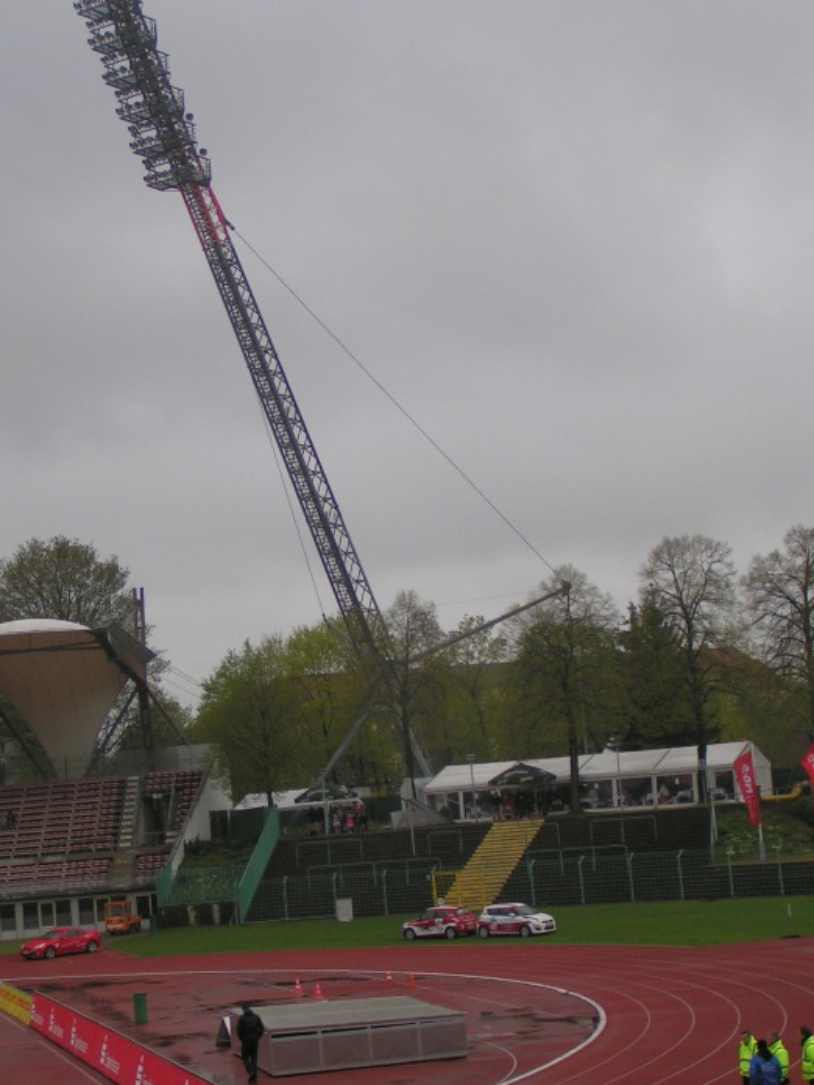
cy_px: 511
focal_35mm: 69
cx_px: 363
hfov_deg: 21.3
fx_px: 2163
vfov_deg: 28.2
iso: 50
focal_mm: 9.2
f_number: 3.2
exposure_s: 1/400
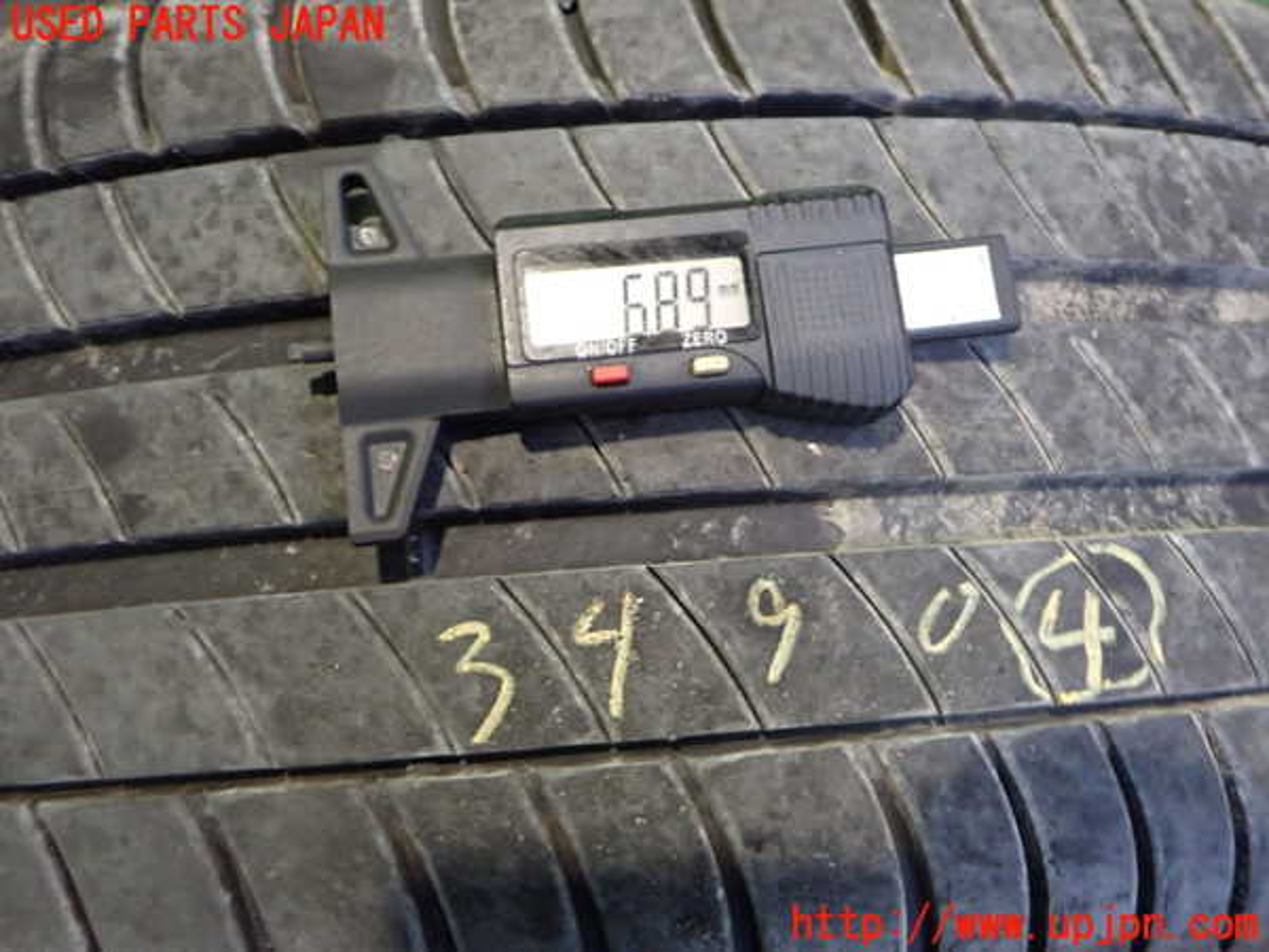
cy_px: 476
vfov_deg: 46.8
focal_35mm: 30
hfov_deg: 60.0
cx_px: 634
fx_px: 1100
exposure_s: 1/40
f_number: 2.3
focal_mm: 5.4
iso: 800
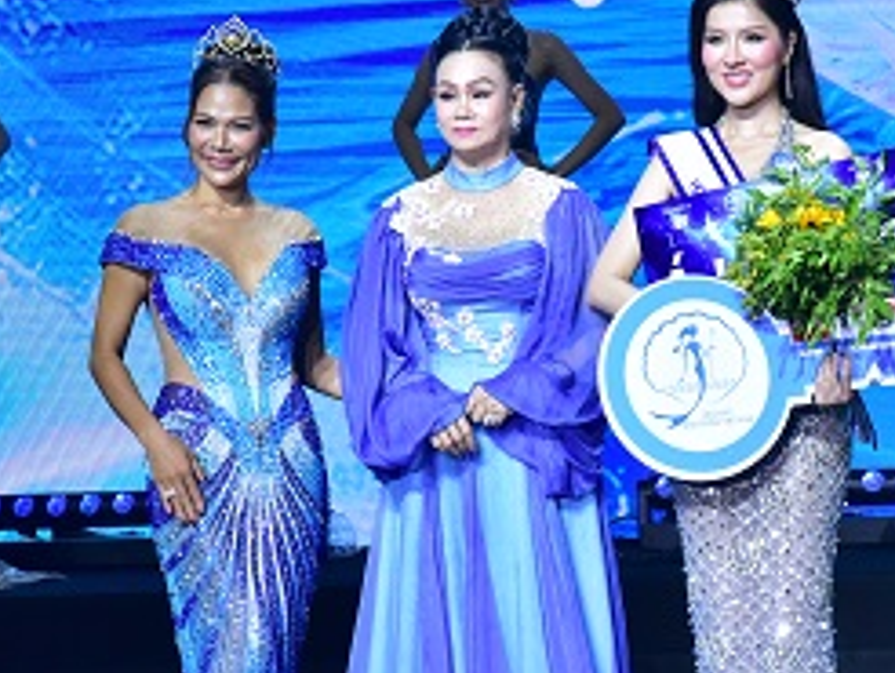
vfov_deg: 7.5
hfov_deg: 9.9
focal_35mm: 199
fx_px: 5150
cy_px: 335
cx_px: 677
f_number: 9
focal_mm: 85
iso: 3200
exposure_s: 1/640
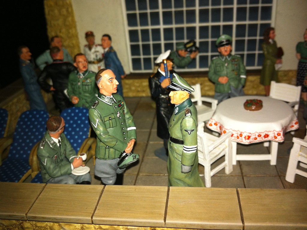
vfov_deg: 40.6
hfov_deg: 52.7
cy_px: 115
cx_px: 154
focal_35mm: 35
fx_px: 310
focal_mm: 3.85
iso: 80
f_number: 2.8
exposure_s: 1/77
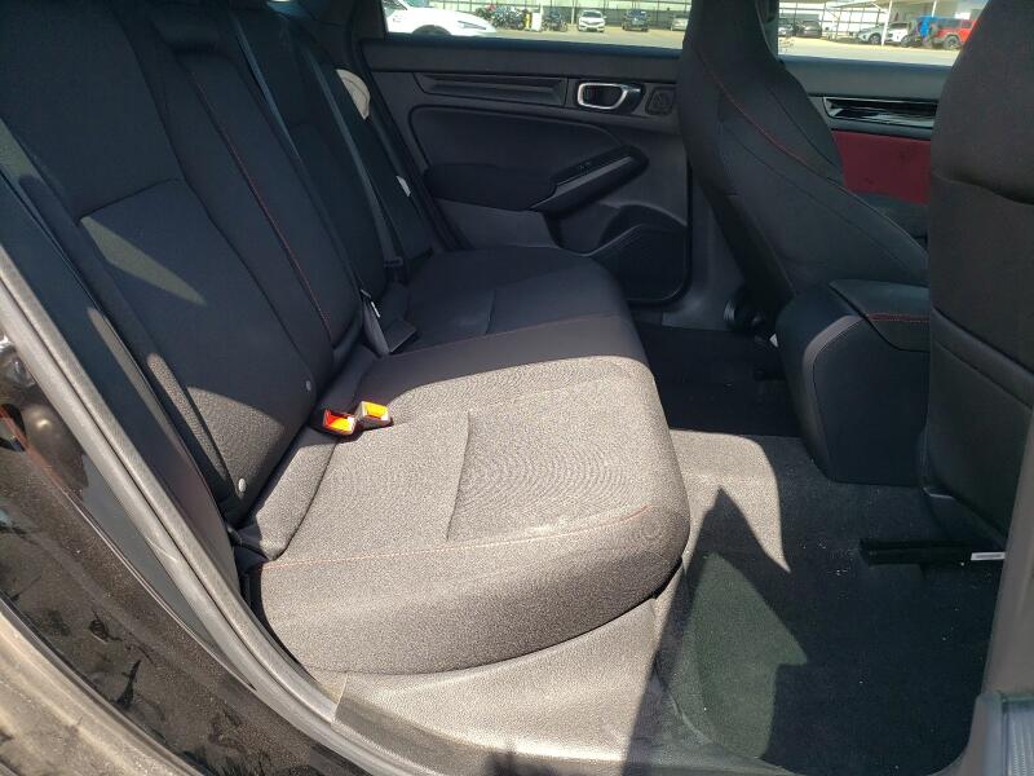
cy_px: 388
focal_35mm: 26
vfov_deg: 53.1
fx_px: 777
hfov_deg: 67.3
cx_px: 517
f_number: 1.5
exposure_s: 1/294
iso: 50
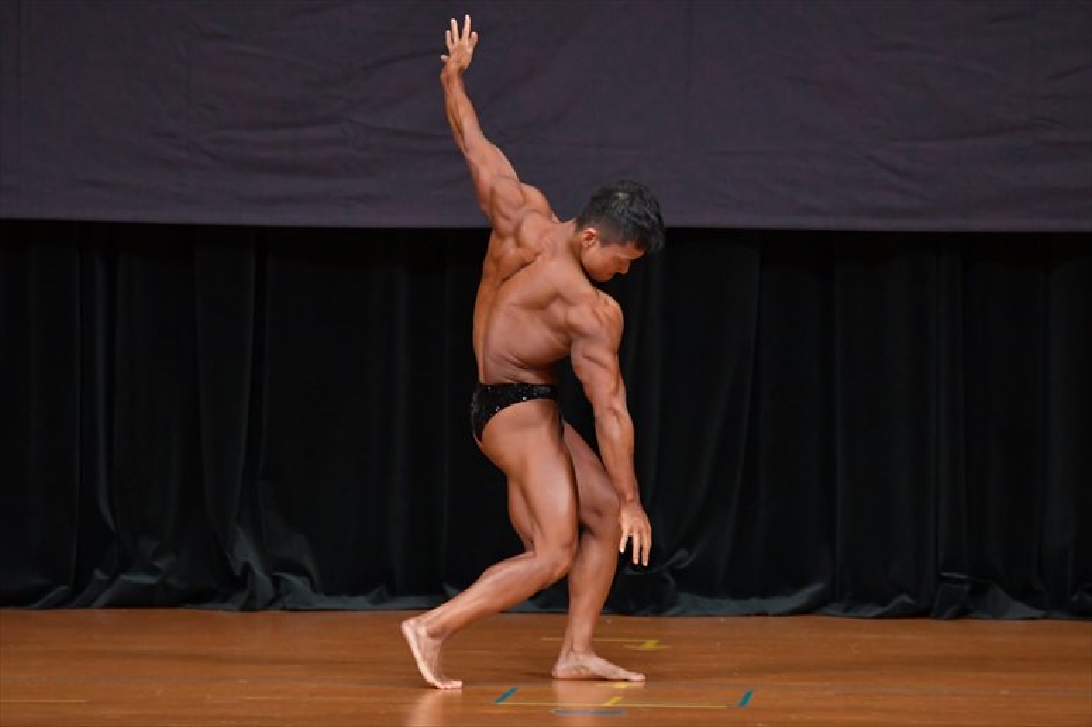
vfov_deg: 4.4
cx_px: 546
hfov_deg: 6.5
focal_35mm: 315
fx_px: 9550
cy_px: 364
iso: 4000
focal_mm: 210
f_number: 5.6
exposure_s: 1/400
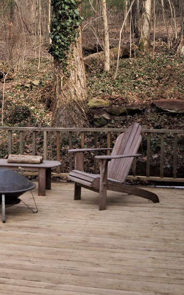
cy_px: 137
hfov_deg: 20.3
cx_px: 1
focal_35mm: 62
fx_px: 497
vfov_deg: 33.0
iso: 100
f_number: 6.3
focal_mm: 24
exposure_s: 1/160
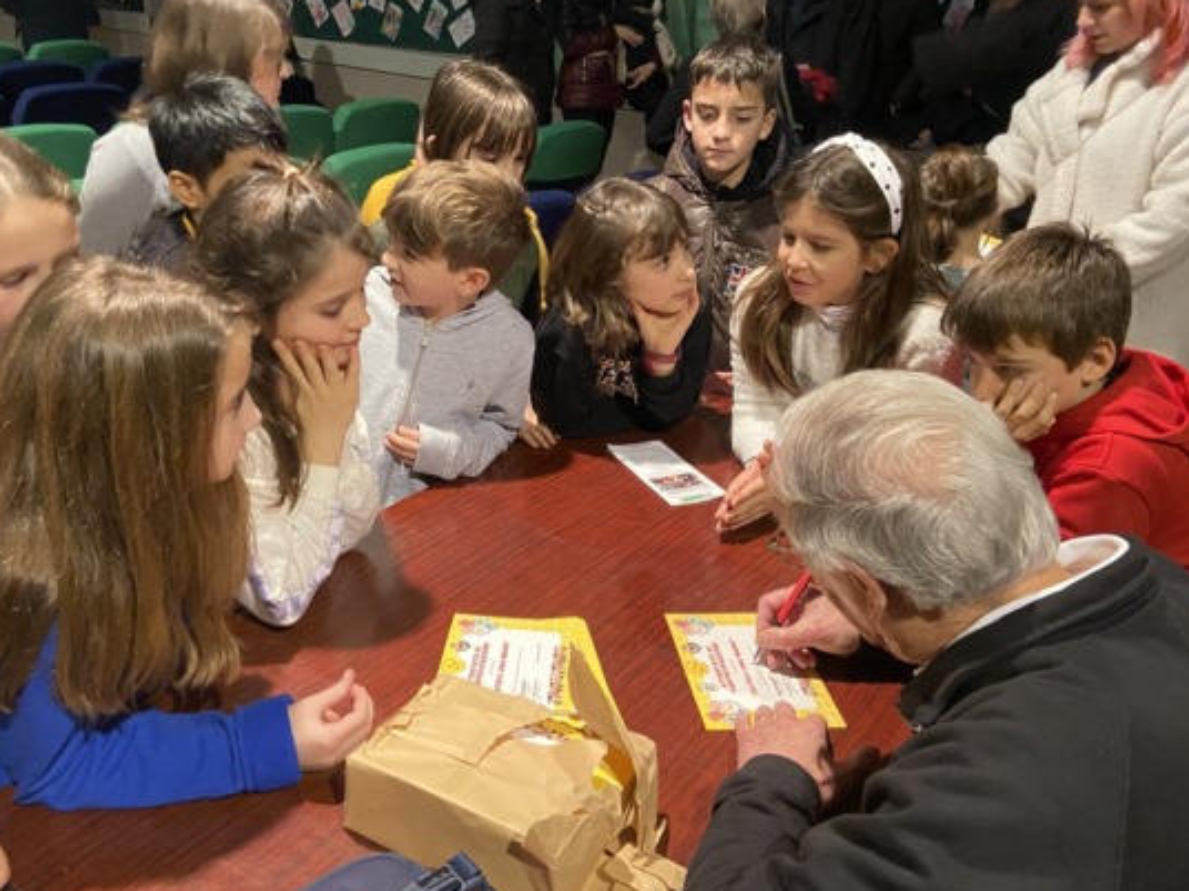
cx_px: 555
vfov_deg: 42.8
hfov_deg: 55.3
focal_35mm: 33
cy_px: 366
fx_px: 1133
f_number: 1.8
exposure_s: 1/33
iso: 500
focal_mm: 4.25
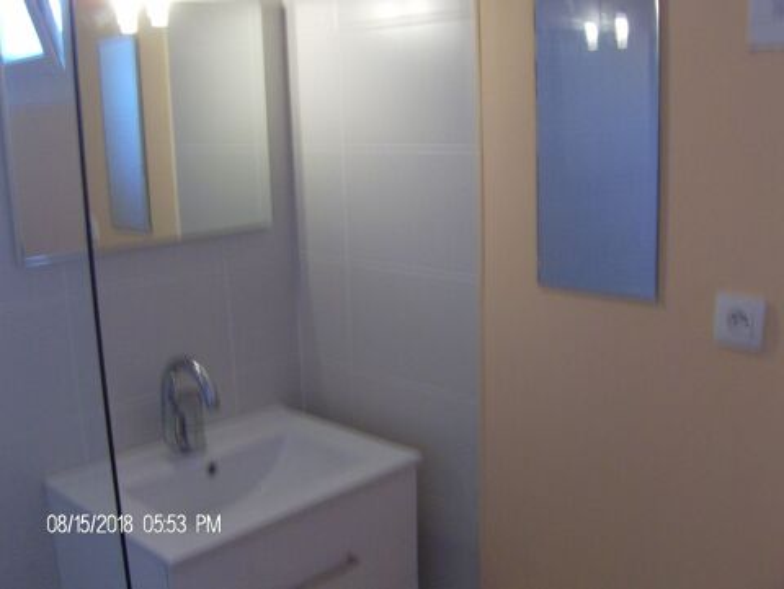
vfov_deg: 39.7
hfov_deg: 51.3
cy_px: 294
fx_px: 816
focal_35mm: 36
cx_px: 392
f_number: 4.7
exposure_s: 1/10
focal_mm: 6
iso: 100
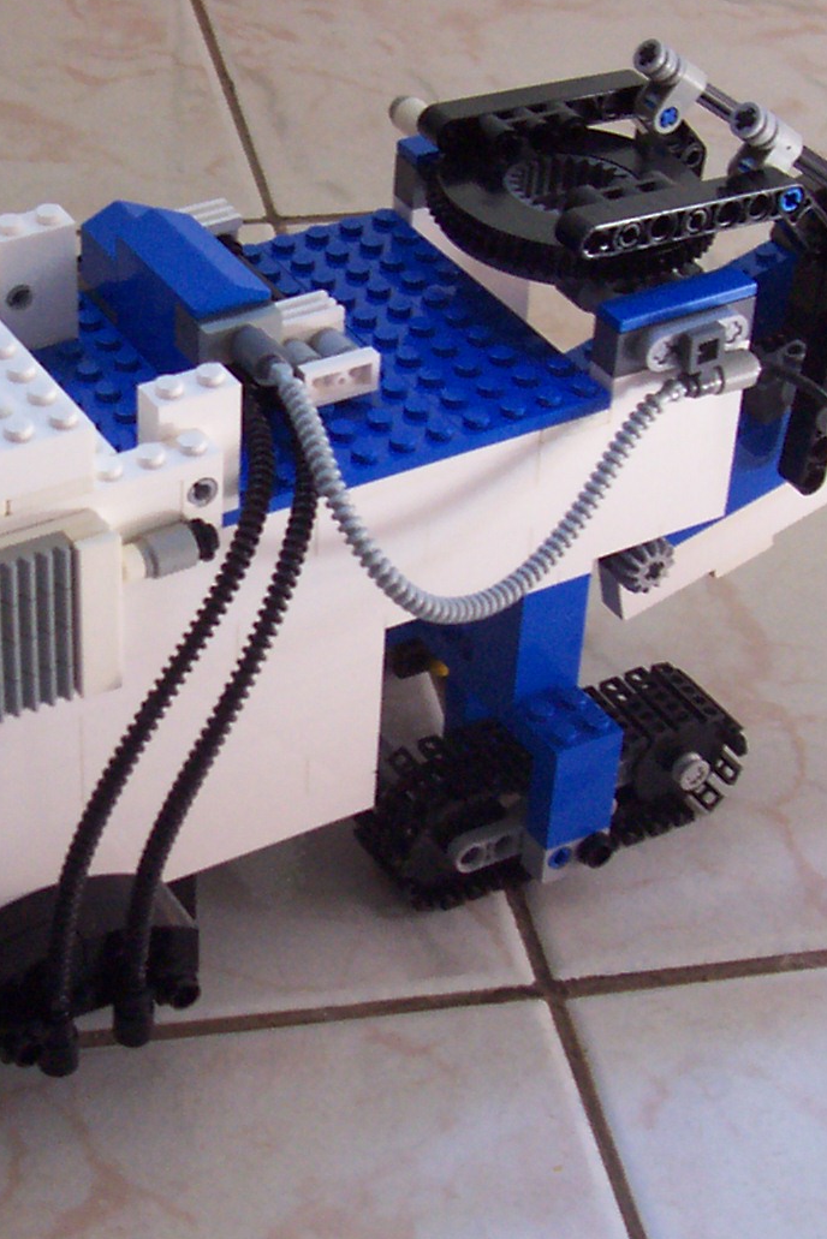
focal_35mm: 79
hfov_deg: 17.2
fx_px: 2720
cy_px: 549
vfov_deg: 25.6
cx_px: 238
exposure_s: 1/32
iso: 122
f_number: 2.7
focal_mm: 5.6
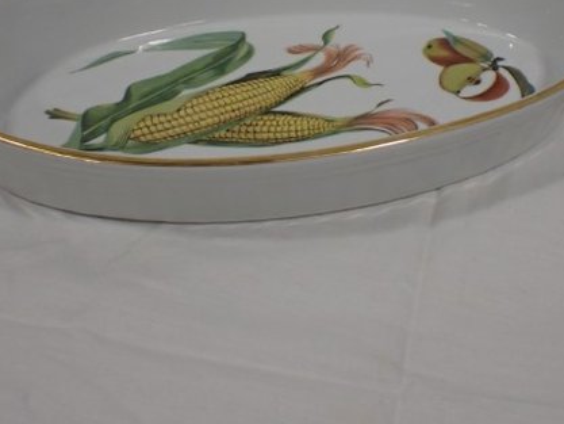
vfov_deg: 23.5
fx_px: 1010
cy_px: 117
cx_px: 286
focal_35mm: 62
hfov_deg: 31.2
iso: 320
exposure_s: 1/160
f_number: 2.8
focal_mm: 7.31
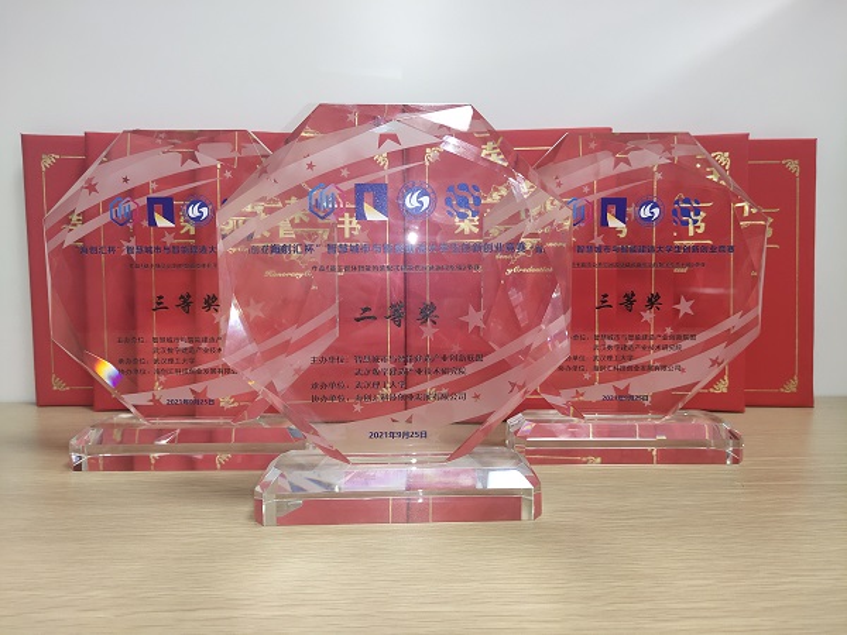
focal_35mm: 26
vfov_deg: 53.1
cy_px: 318
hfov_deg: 67.3
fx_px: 636
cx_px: 424
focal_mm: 4.27
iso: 187
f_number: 1.79
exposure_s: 1/50
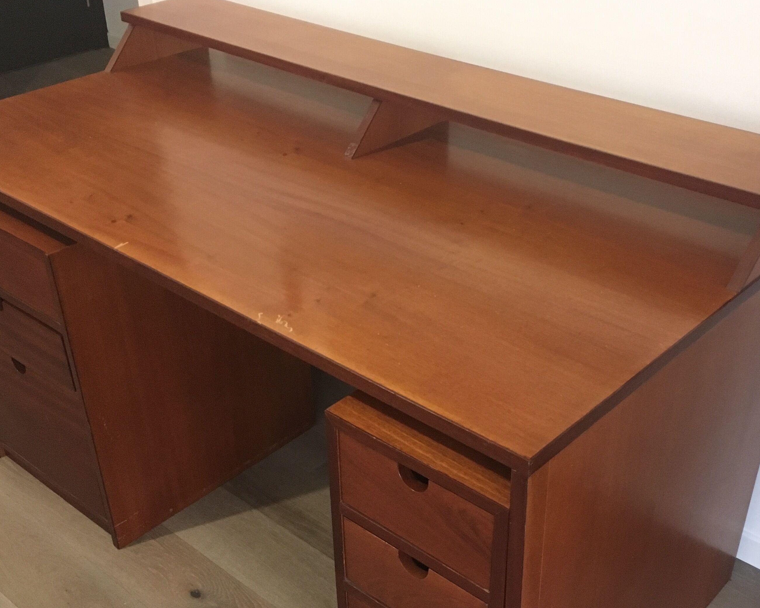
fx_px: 990
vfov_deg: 33.8
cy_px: 413
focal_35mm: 44
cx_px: 393
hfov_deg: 42.0
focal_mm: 4.15
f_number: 2.2
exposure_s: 1/17
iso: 200
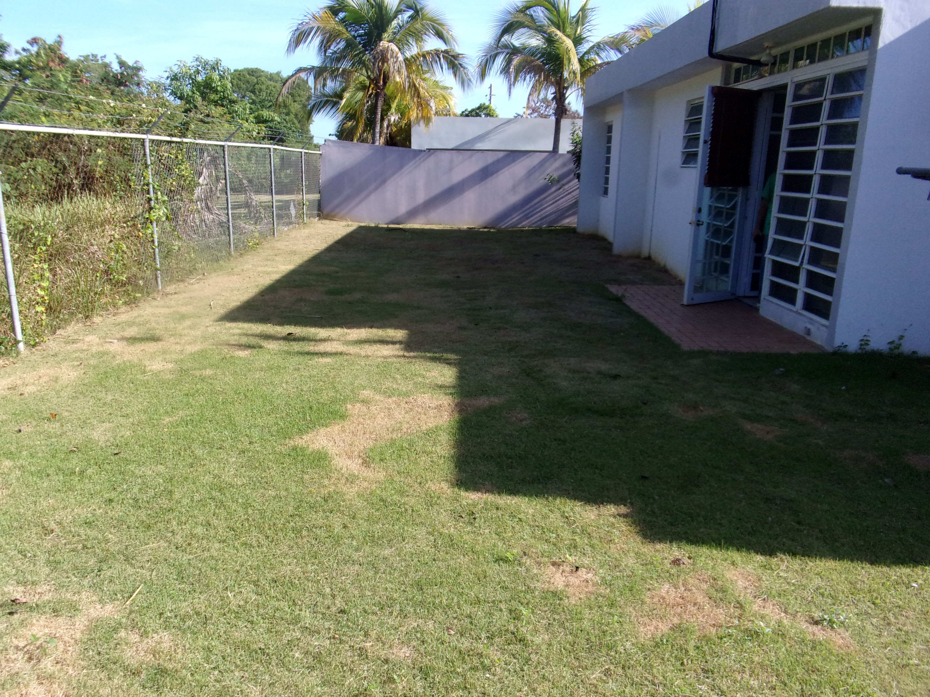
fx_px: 752
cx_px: 465
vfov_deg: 49.7
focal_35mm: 28
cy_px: 348
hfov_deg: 63.4
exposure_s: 1/140
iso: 200
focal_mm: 5.1
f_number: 10.8
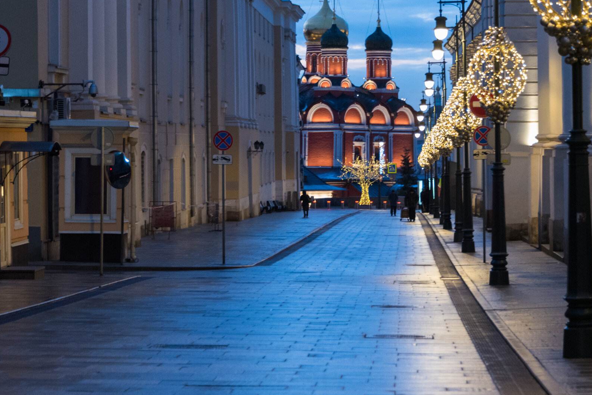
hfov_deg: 13.6
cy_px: 119
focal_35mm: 151
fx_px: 2484
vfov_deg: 9.1
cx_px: 356
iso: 2800
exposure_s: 1/60
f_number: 5.3
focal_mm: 105
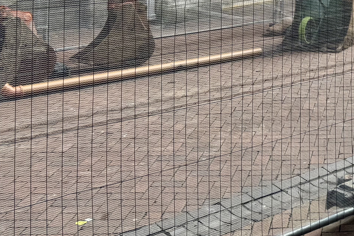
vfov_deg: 16.7
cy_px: -103
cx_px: 433
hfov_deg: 24.3
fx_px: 737
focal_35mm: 75
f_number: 1.78
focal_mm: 6.76
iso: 80
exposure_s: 1/1151
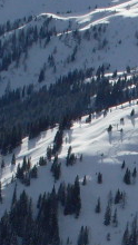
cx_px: 209
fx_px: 1254
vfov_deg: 10.7
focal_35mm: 193
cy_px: 369
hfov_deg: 6.2
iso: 80
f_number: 8.4
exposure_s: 1/750
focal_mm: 6.3
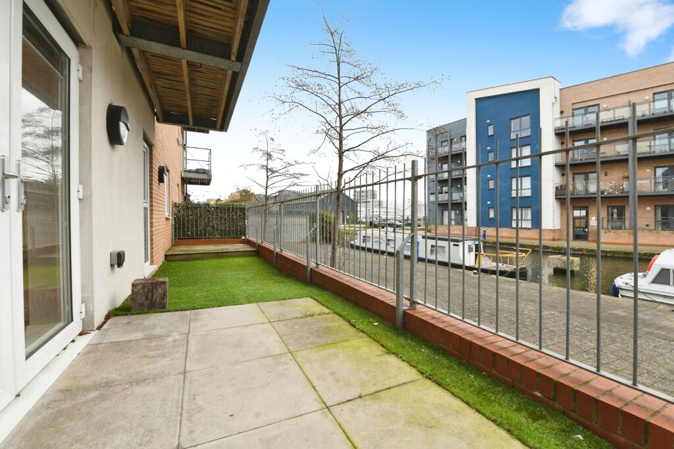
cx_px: 337
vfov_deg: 77.3
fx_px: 281
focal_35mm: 15
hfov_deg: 100.4
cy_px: 224
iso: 800
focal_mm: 15
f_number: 8
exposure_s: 1/50
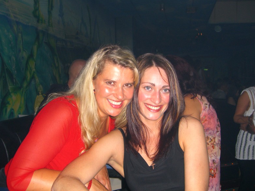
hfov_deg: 47.8
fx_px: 287
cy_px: 97
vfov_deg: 36.8
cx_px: 130
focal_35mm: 39
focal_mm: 7.9
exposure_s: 1/60
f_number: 2.8
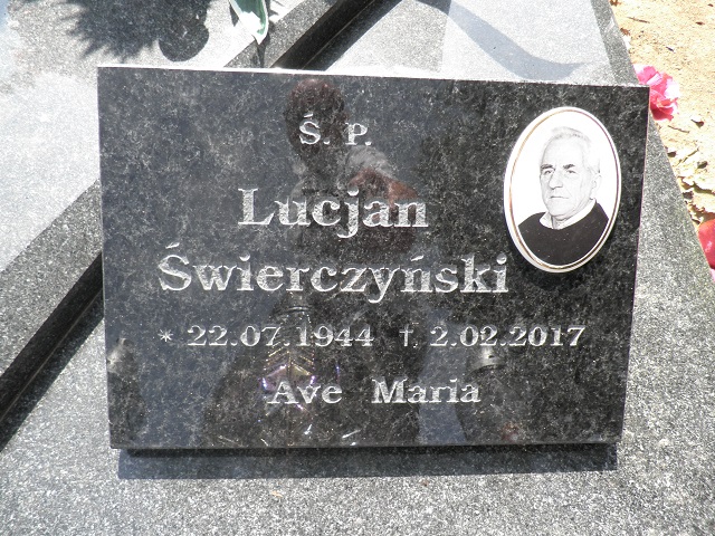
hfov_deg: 71.6
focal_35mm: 24
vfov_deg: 56.8
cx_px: 358
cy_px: 268
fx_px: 496
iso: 64
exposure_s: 1/250
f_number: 3.3
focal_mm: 4.3
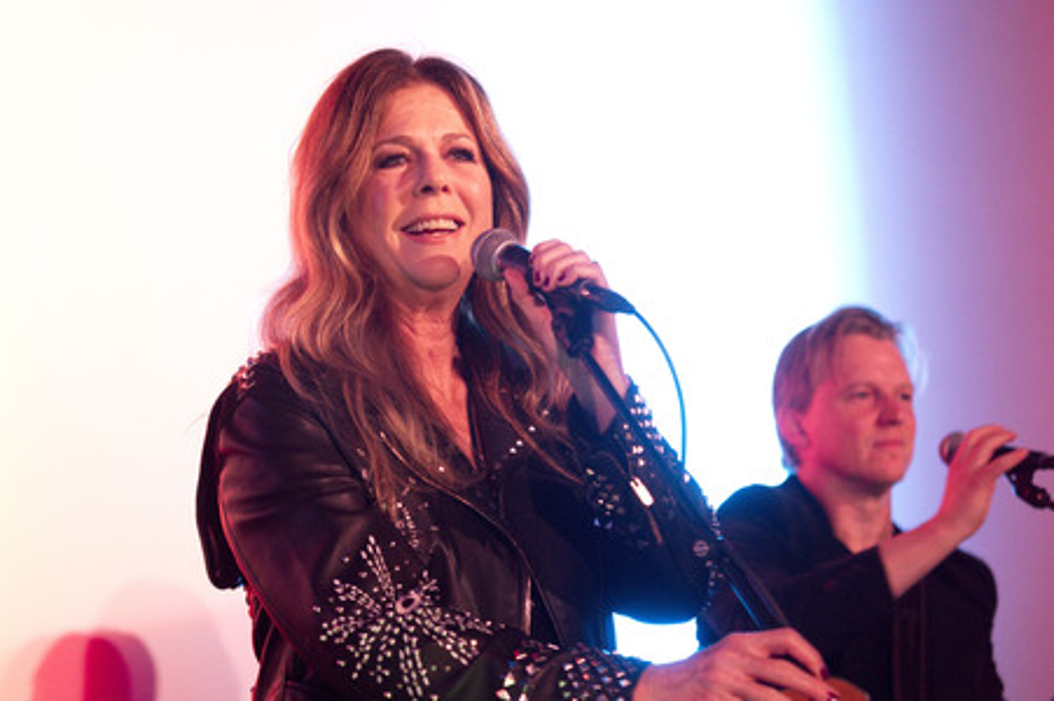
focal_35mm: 78
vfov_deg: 17.5
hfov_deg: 26.0
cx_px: 527
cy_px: 350
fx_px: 2282
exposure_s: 1/60
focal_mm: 78
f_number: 2.8
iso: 3200
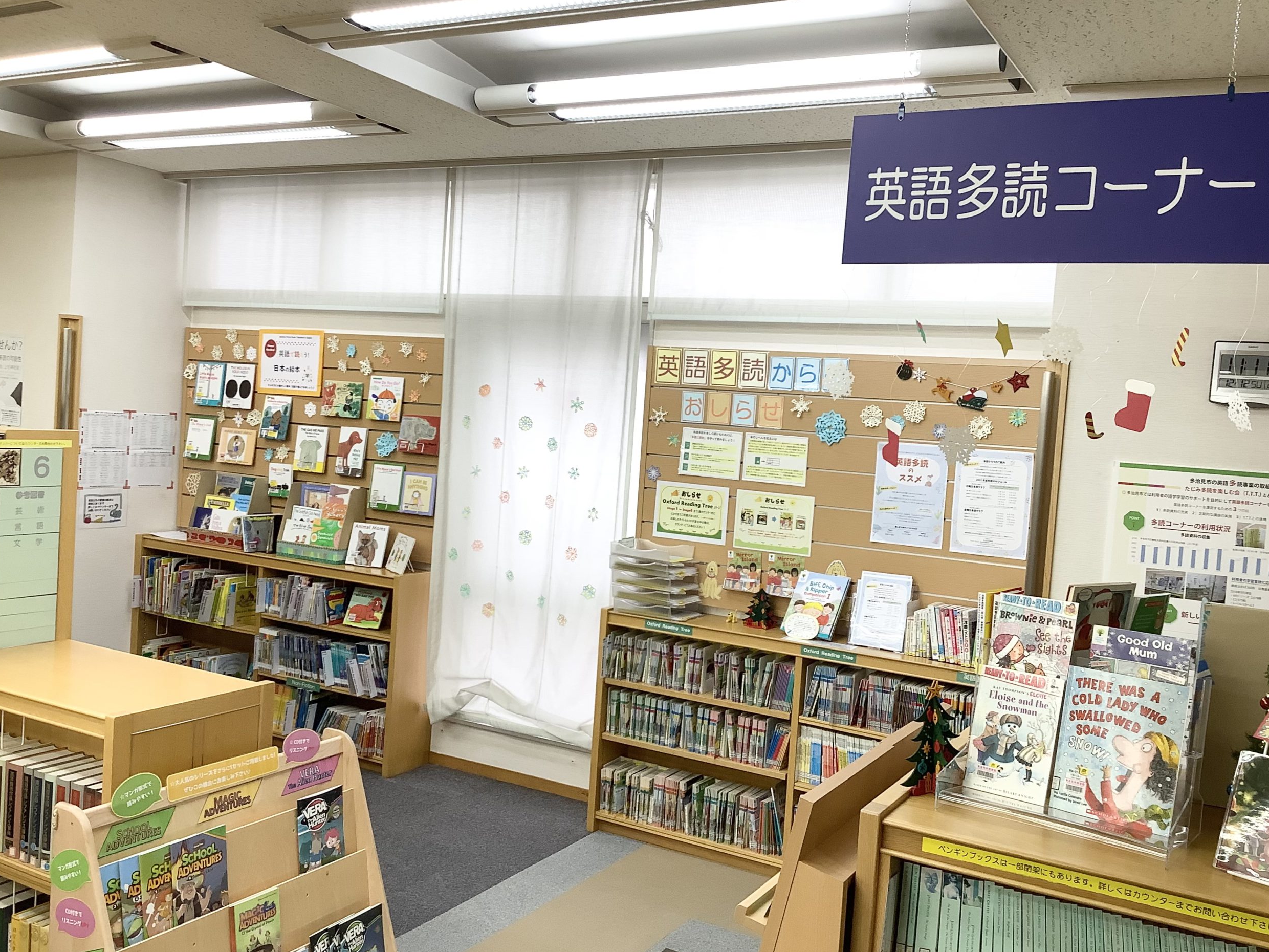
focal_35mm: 32
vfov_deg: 44.2
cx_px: 650
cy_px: 482
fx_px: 1173
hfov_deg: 56.8
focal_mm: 3.3
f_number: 2.4
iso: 50
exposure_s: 1/50
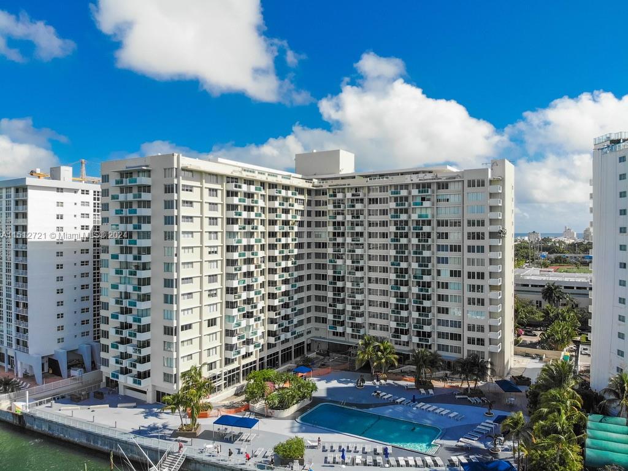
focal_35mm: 24
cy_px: 236
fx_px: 435
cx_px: 314
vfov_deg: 56.8
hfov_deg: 71.6
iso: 101
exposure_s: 1/1500
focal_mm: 4.5
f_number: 2.8
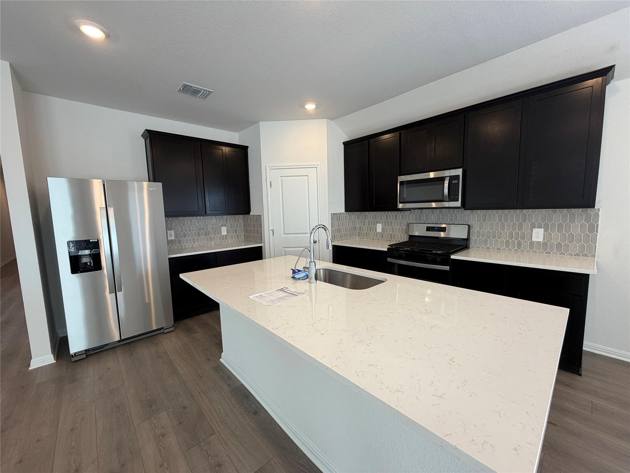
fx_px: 255
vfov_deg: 85.7
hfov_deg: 102.1
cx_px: 315
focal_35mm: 14
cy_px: 236
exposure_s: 1/120
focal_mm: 2.22
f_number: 2.2
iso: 125
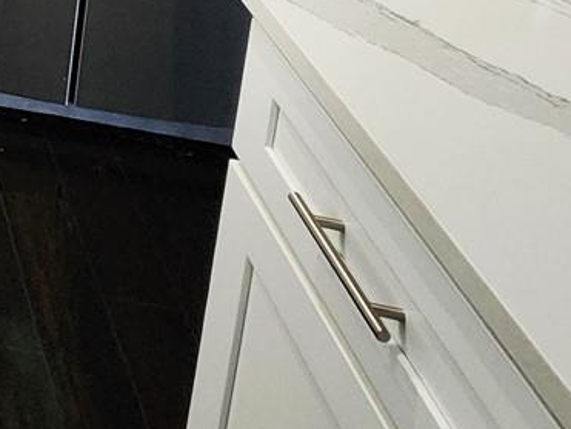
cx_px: -425
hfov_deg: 22.4
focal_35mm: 56
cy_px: -412
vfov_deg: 18.3
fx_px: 925
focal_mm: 2.2
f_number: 2.2
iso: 320
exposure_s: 1/60.2
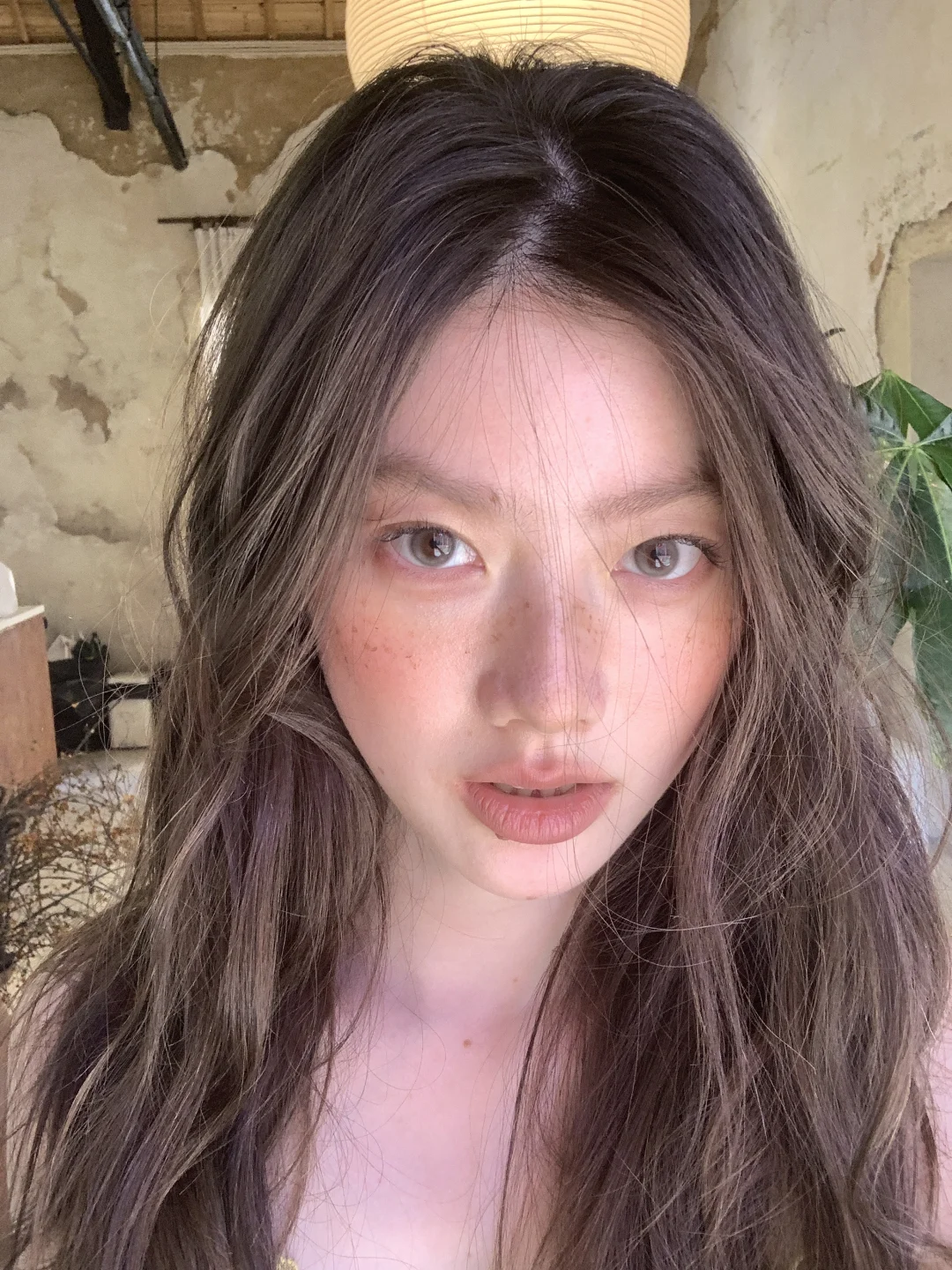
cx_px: 476
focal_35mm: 32
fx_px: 1173
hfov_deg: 44.2
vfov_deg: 56.8
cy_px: 635
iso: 64
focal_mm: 2.87
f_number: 2.2
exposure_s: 1/79
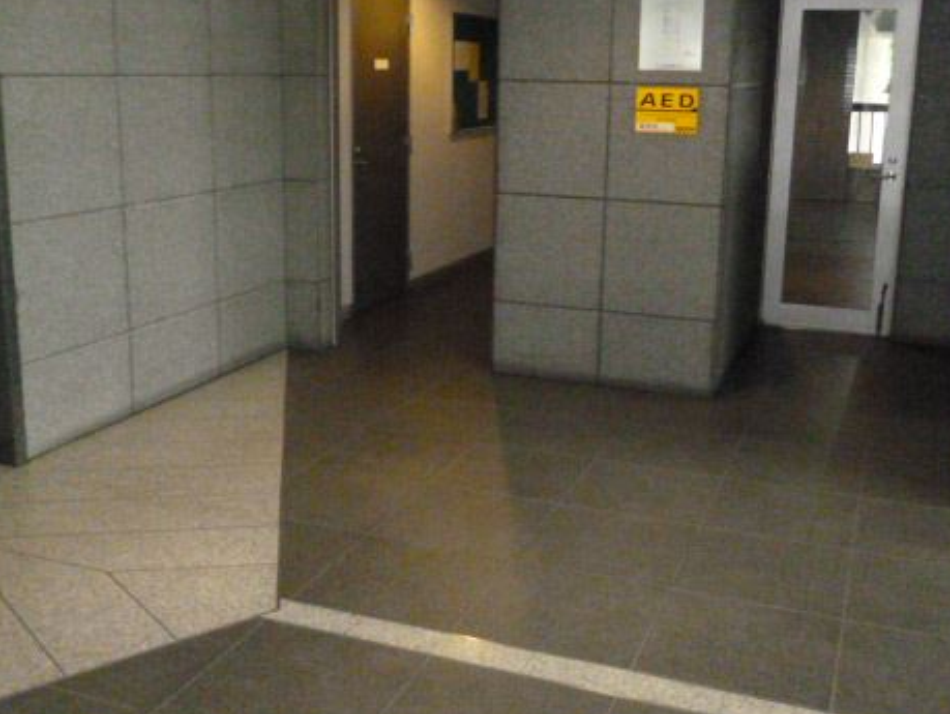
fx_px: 1071
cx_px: 476
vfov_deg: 36.8
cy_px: 310
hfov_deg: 47.8
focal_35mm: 39
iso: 1600
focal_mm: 5
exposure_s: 1/60
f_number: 3.1
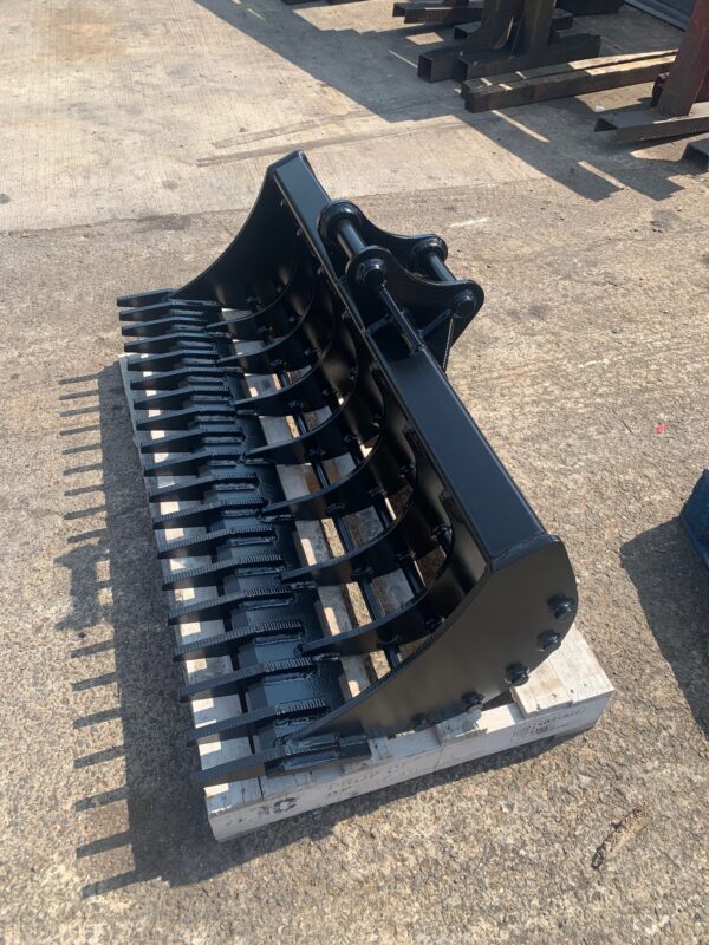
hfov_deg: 53.1
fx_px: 710
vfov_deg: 67.3
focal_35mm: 26
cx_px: 354
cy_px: 472
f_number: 1.8
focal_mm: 4.25
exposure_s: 1/1054
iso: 25
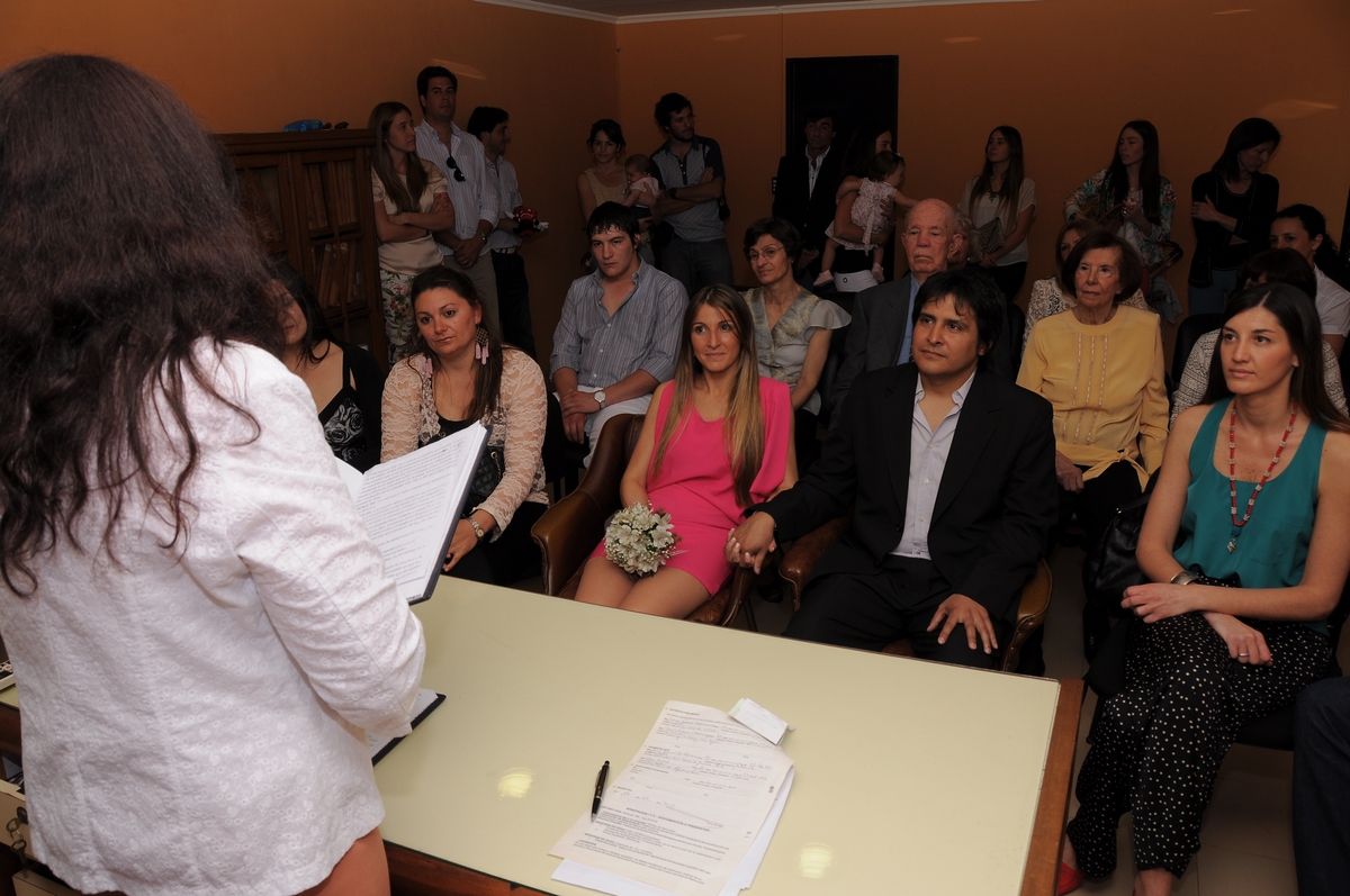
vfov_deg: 47.8
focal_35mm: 27
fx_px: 1011
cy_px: 448
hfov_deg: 67.4
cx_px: 675
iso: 200
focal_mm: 18
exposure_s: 1/200
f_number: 6.3
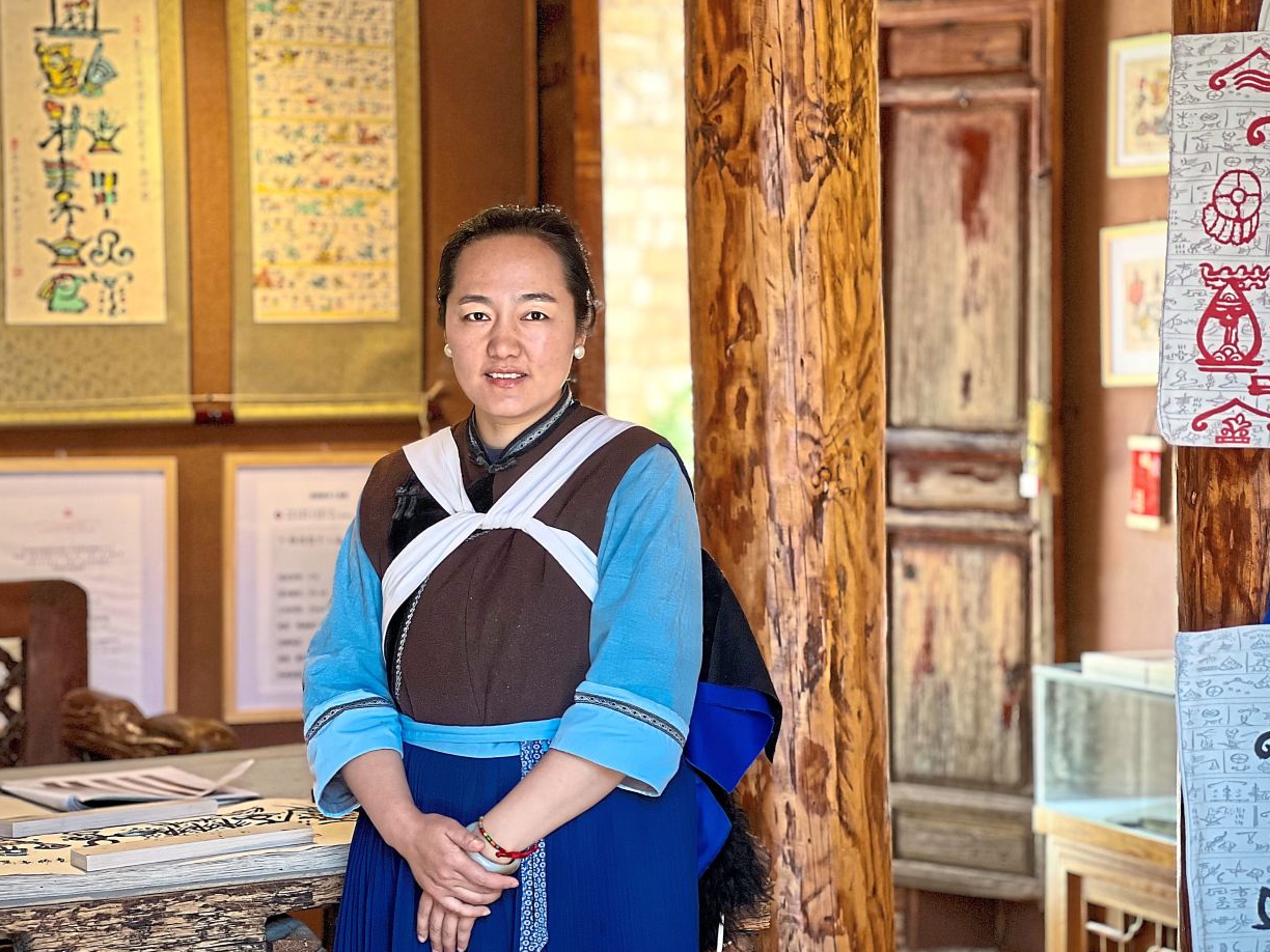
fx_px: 2862
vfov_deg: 18.9
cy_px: 481
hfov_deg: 25.0
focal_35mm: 78
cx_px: 629
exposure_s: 1/40
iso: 160
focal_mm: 9
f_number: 2.8
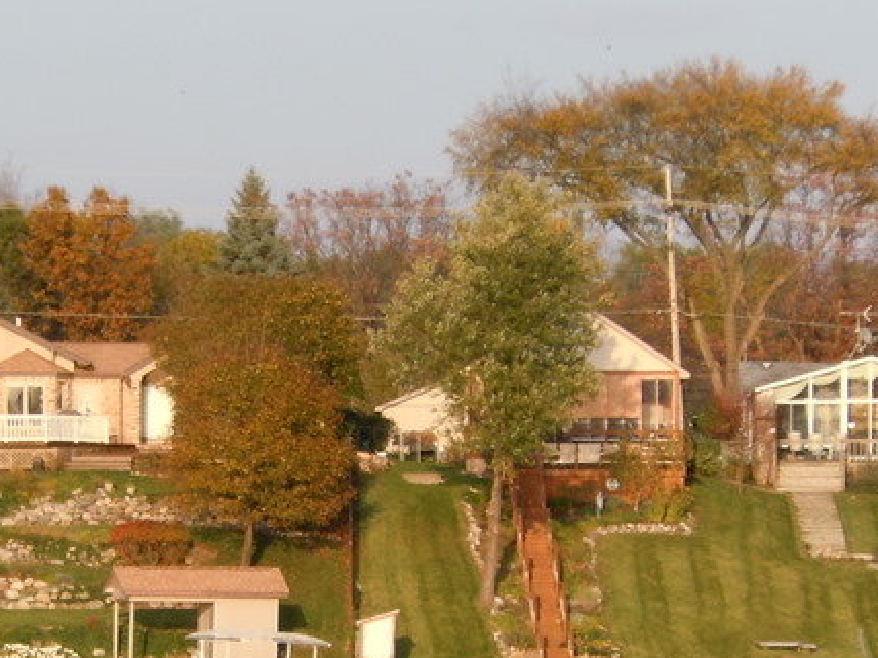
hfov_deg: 5.4
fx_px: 9283
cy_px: 498
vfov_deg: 4.1
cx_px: 302
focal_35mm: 366
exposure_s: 1/250
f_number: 5.6
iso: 100
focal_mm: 35
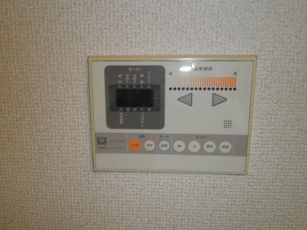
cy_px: 115
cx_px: 154
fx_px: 231
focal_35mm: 26
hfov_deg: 67.3
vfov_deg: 53.1
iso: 64
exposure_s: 1/30
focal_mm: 4.7
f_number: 2.8
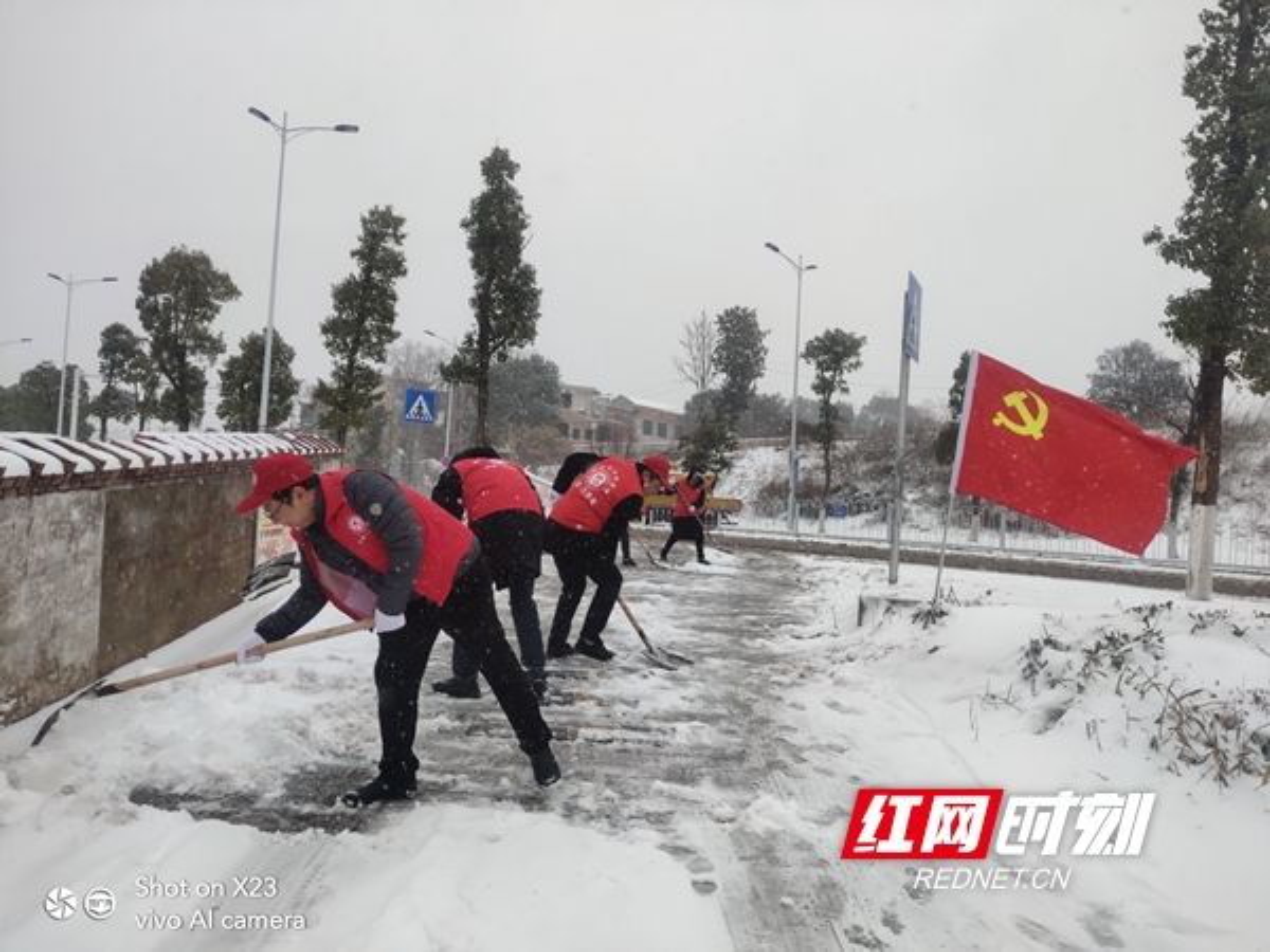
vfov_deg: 48.2
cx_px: 635
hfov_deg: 61.7
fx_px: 1064
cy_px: 476
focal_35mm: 29
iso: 50
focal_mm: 4.27
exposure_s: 1/1088
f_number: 1.8
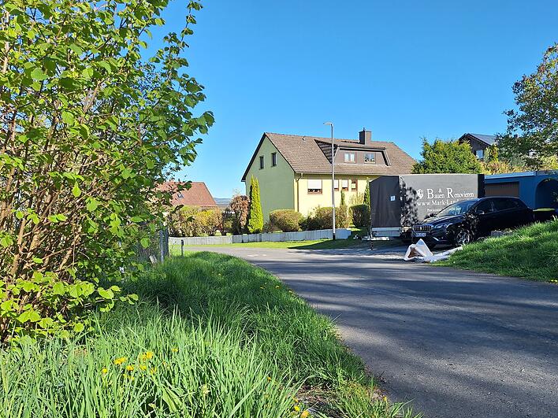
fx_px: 419
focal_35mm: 26
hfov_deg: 67.2
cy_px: 223
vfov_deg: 53.0
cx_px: 298
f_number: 1.8
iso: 40
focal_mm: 5.54
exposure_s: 1/1838
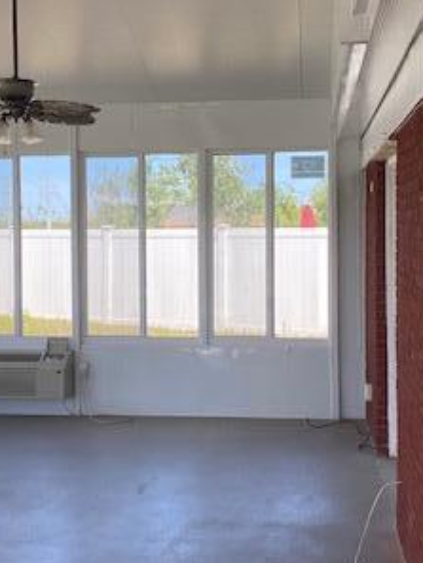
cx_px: 190
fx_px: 912
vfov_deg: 34.3
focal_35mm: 56
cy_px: 267
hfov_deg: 26.1
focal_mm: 4.25
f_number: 1.8
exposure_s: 1/544
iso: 32
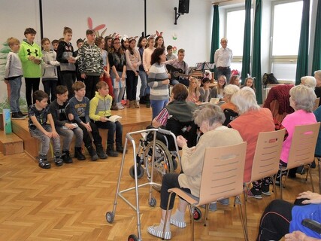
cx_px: 160
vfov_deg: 44.1
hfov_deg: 56.8
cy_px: 120
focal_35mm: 32
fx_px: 297
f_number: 3.4
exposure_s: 1/30
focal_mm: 5.3
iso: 240
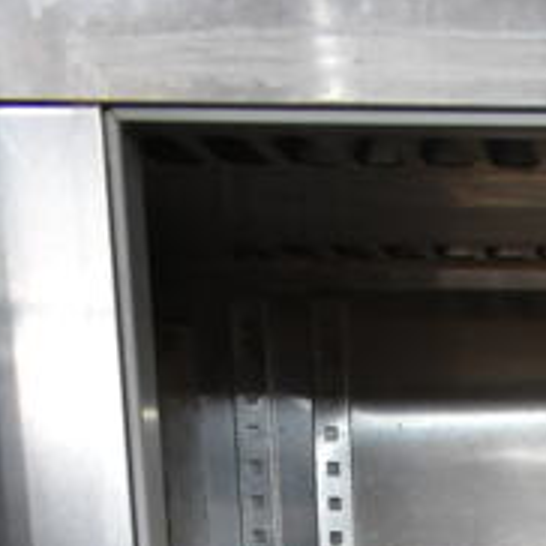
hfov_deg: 14.5
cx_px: 717
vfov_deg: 12.2
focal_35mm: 115
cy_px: 1288
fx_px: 2052
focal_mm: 18
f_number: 3.5
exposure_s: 1/30
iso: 1100
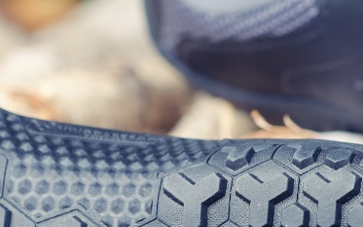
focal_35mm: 552
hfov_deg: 3.8
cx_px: 230
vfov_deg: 2.4
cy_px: 169
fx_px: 5460
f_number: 2.8
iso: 200
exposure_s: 1/180
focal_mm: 90
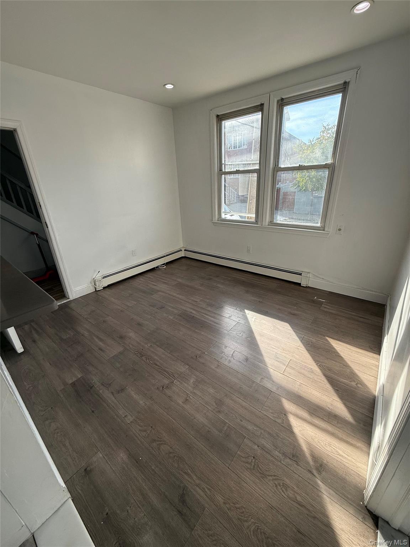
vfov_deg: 102.1
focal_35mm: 14
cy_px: 274
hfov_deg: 85.7
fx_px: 221
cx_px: 205
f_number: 2.2
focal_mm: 2.22
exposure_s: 1/318
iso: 64
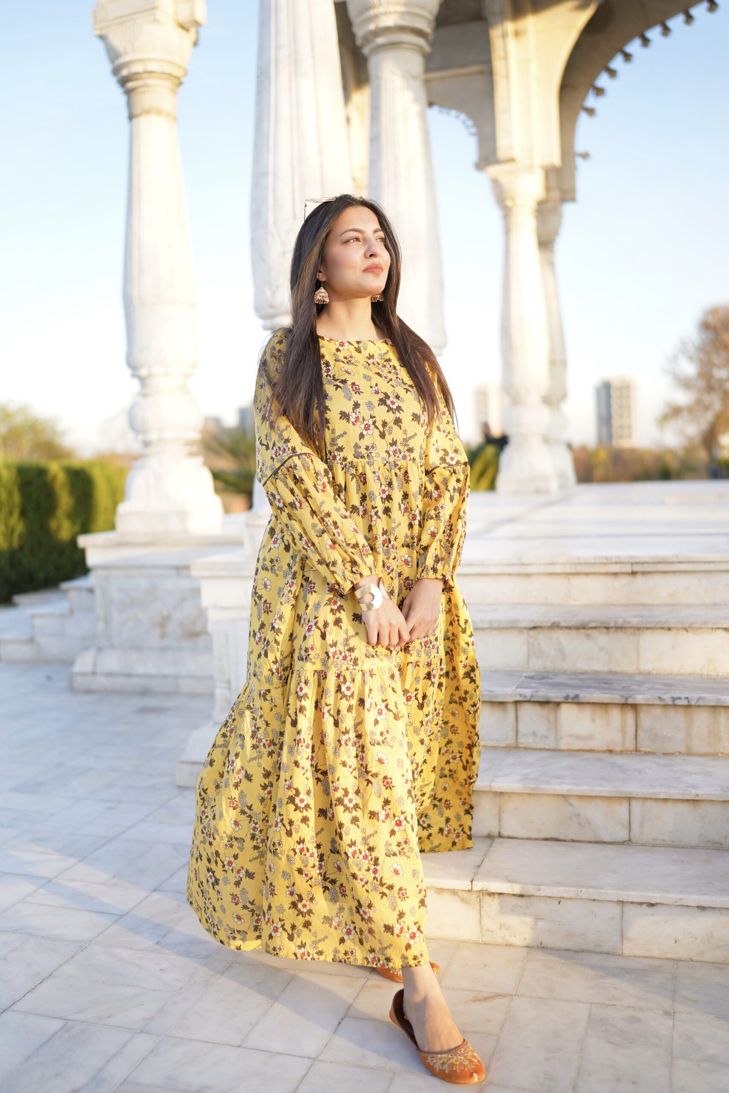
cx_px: 364
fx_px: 1063
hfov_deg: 37.9
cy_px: 546
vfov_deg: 54.4
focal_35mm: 35
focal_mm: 35
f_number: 1.4
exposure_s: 1/640
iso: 100
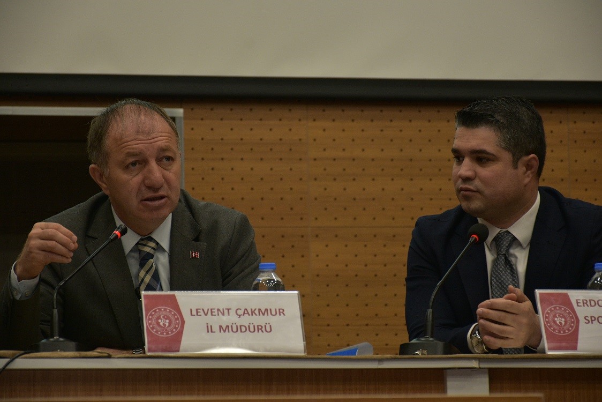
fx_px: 2634
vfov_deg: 8.7
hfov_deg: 13.0
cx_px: 301
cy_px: 201
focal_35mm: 158
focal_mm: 105
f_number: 5.6
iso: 720
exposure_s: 1/60
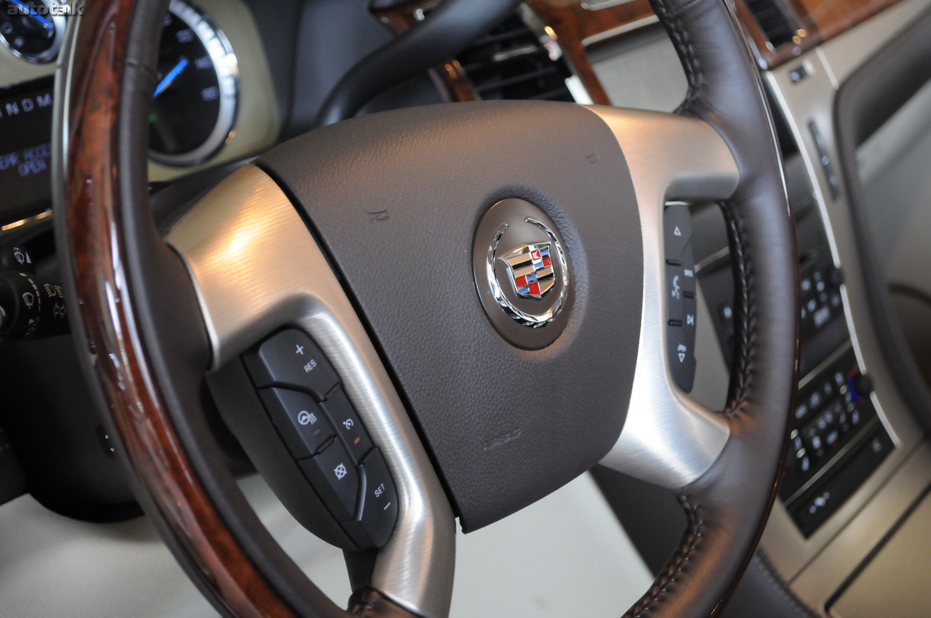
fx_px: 1472
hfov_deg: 35.1
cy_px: 309
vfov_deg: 23.7
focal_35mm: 57
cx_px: 466
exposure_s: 1/80
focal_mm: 38
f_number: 5
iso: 2000
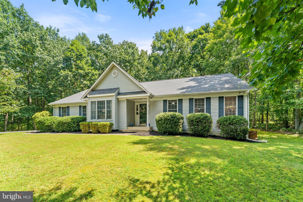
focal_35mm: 14
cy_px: 101
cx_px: 152
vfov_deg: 81.2
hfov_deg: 104.3
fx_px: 118
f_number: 8
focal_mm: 14
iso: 640
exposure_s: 1/400
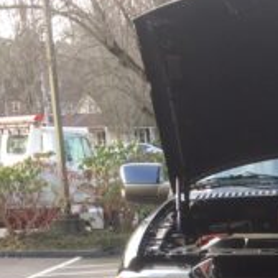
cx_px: 364
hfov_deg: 15.6
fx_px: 963
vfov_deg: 15.2
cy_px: 414
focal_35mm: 106
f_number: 2.2
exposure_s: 1/120
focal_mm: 4.15
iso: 32
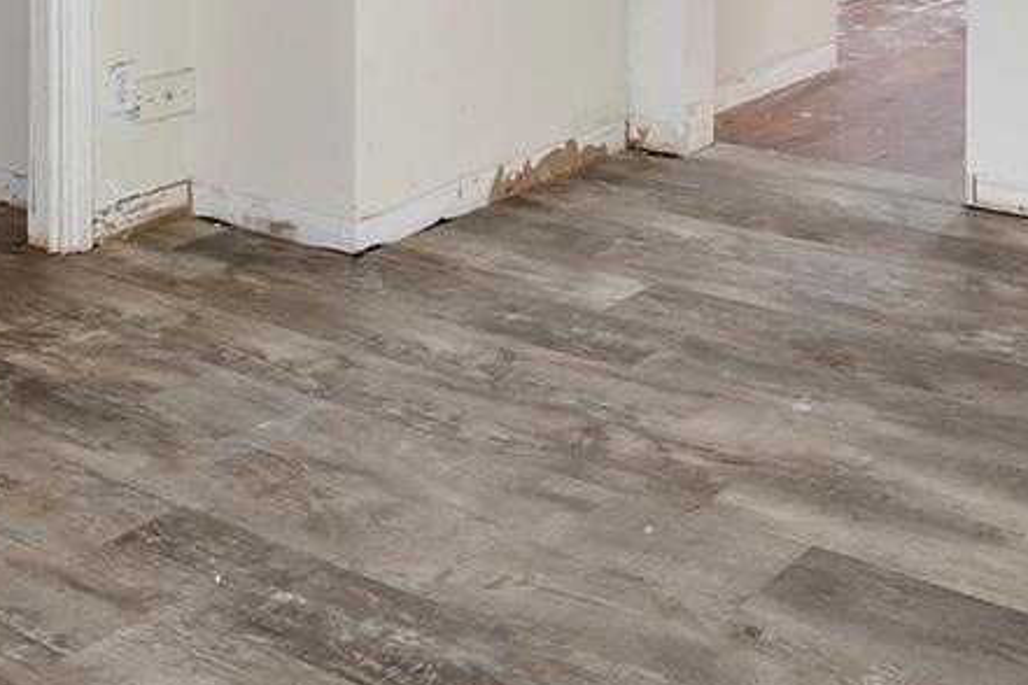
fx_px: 1656
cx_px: 755
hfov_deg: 33.9
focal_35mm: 58
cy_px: -294
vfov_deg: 20.5
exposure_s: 1/6
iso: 800
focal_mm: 16
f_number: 8
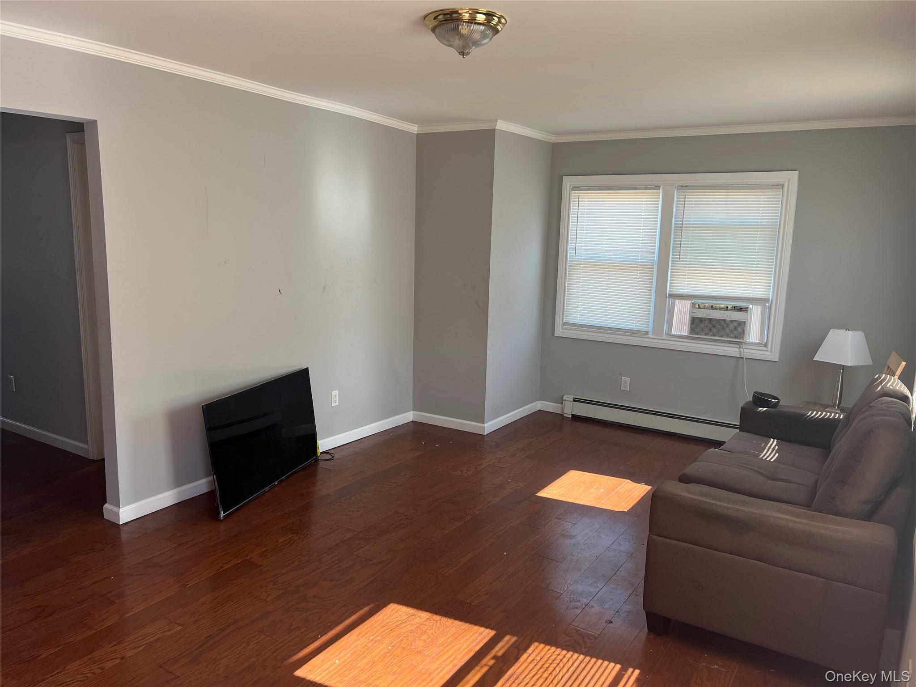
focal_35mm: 26
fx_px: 688
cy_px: 344
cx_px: 458
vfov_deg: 53.1
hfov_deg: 67.3
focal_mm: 5.7
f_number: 1.5
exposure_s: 1/121
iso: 50
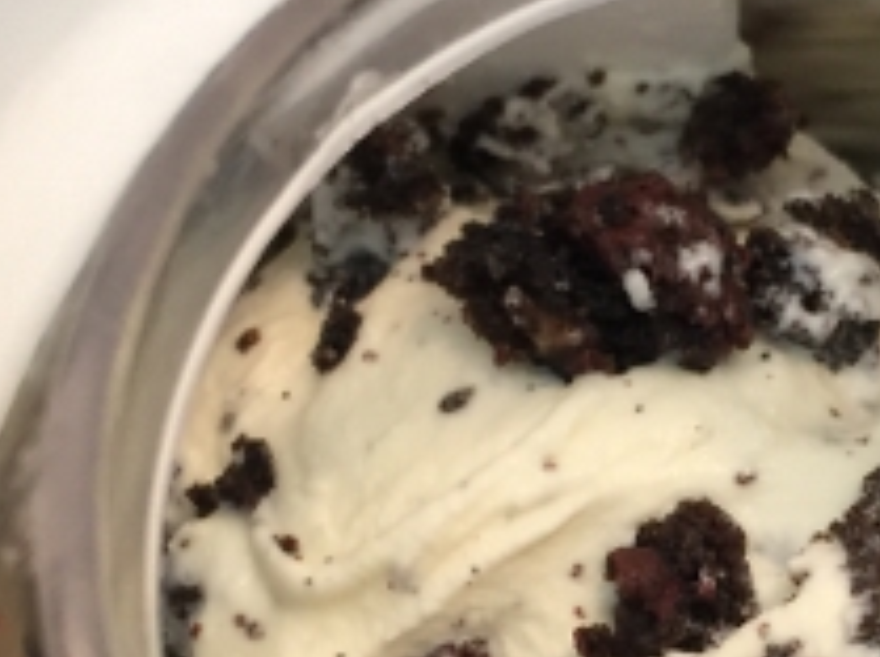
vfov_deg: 16.3
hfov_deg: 21.6
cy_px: 581
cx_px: 792
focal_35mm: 89
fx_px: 2259
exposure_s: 1/15
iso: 40
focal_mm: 4.15
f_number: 2.2
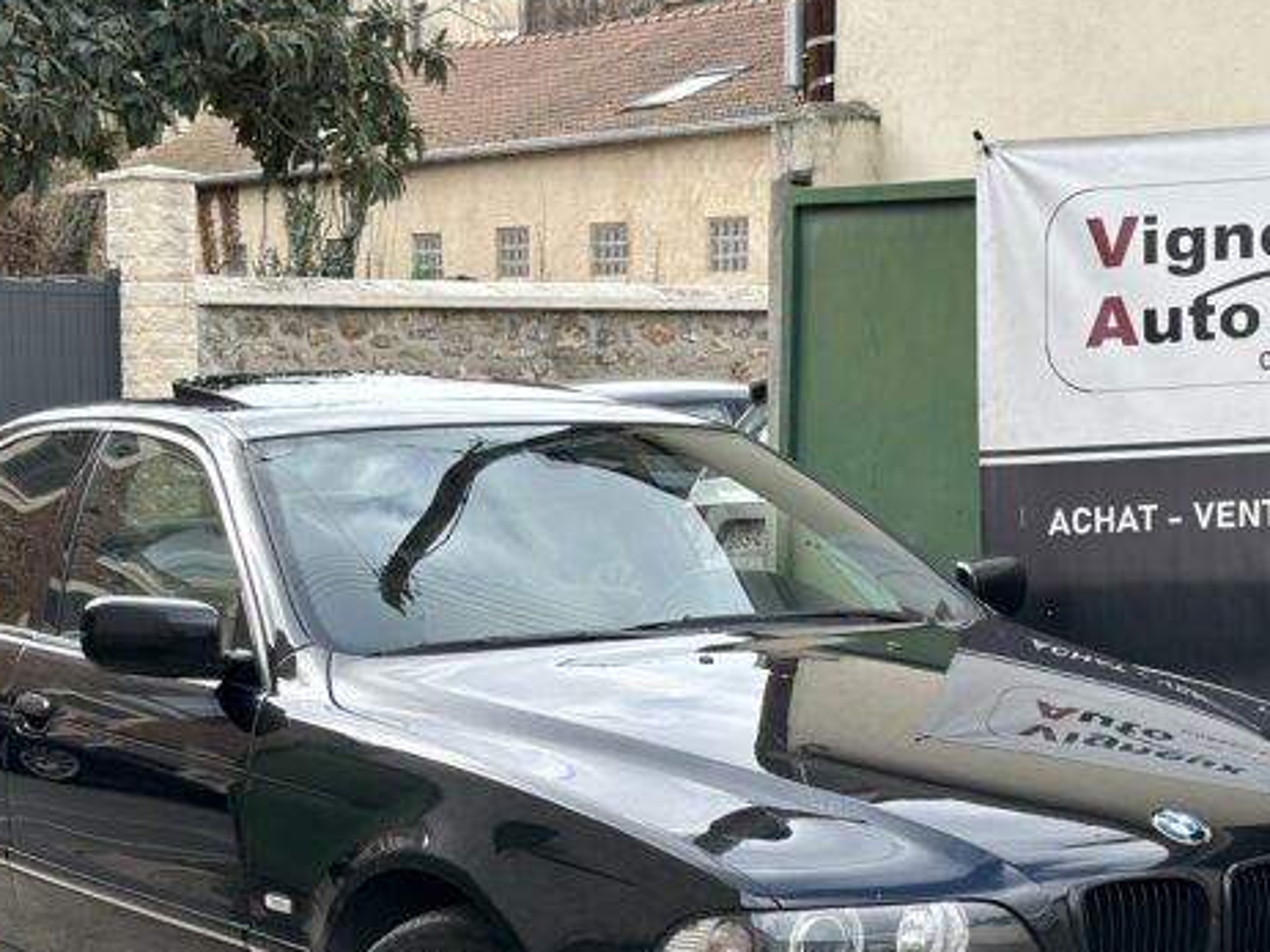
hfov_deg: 23.6
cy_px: 785
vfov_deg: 17.6
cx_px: 664
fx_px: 3044
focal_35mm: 83
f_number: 1.78
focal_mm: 6.86
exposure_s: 1/850
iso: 64
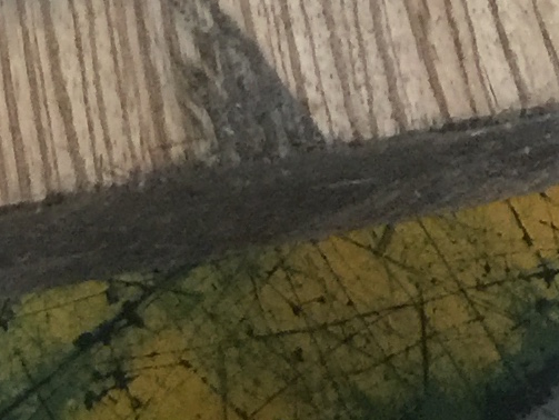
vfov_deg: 6.9
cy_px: -933
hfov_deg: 10.5
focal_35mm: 188
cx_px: 98
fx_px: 3038
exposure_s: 1/15
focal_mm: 4.15
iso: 80
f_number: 2.2
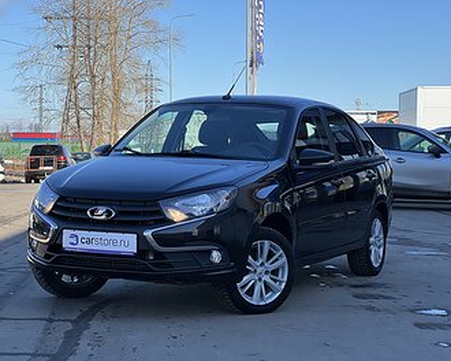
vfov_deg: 18.9
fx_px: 1081
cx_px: 212
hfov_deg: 23.6
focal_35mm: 81
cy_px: 181
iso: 32
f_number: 2.8
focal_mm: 9
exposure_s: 1/399
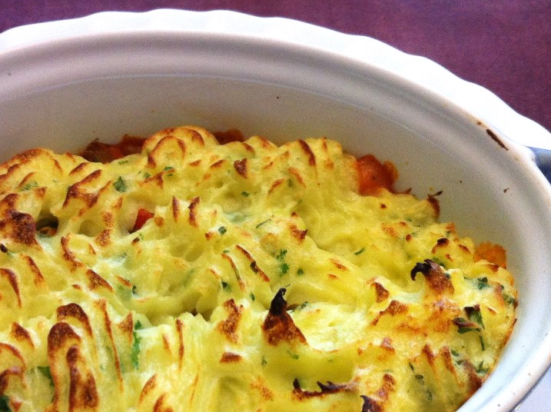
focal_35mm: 50
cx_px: 197
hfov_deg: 37.9
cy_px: 288
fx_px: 795
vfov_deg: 28.8
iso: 125
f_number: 2.8
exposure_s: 1/15
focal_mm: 3.85
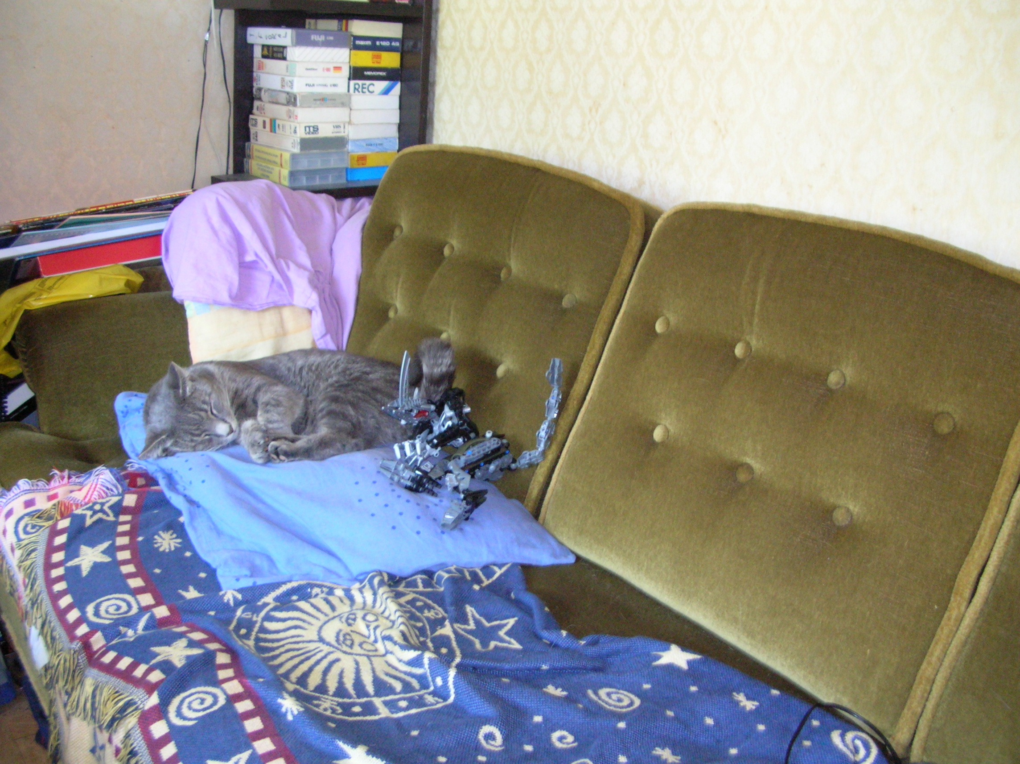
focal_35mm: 35
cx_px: 510
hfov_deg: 52.7
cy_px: 382
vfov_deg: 40.6
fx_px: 1030
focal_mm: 5.8
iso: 200
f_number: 2.8
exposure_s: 1/6.2
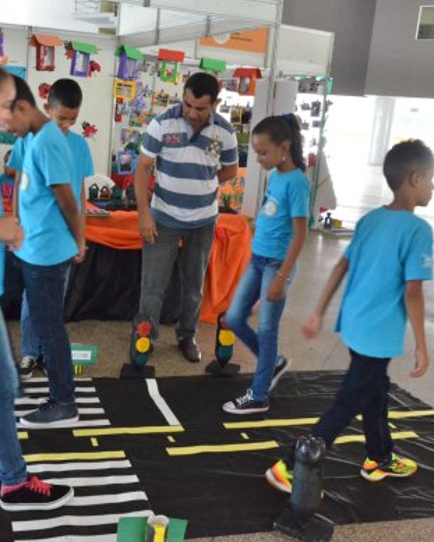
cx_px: 107
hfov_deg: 37.3
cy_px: 274
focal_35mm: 39
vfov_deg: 46.9
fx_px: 626
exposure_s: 1/60
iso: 4000
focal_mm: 18
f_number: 6.3
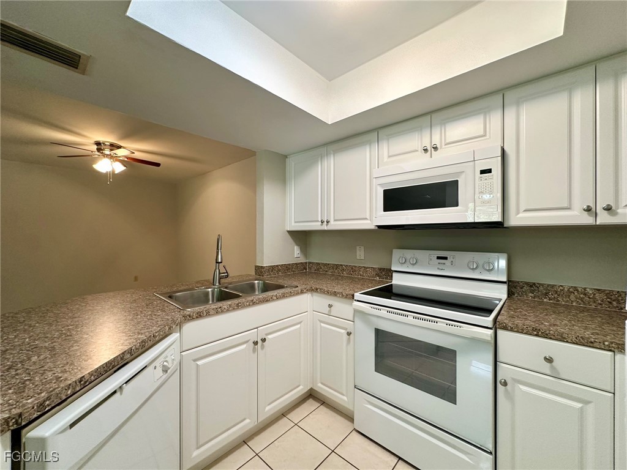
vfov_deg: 85.7
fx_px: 254
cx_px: 314
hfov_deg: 102.1
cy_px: 235
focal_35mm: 14
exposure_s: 1/60
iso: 200
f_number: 2.2
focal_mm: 2.22
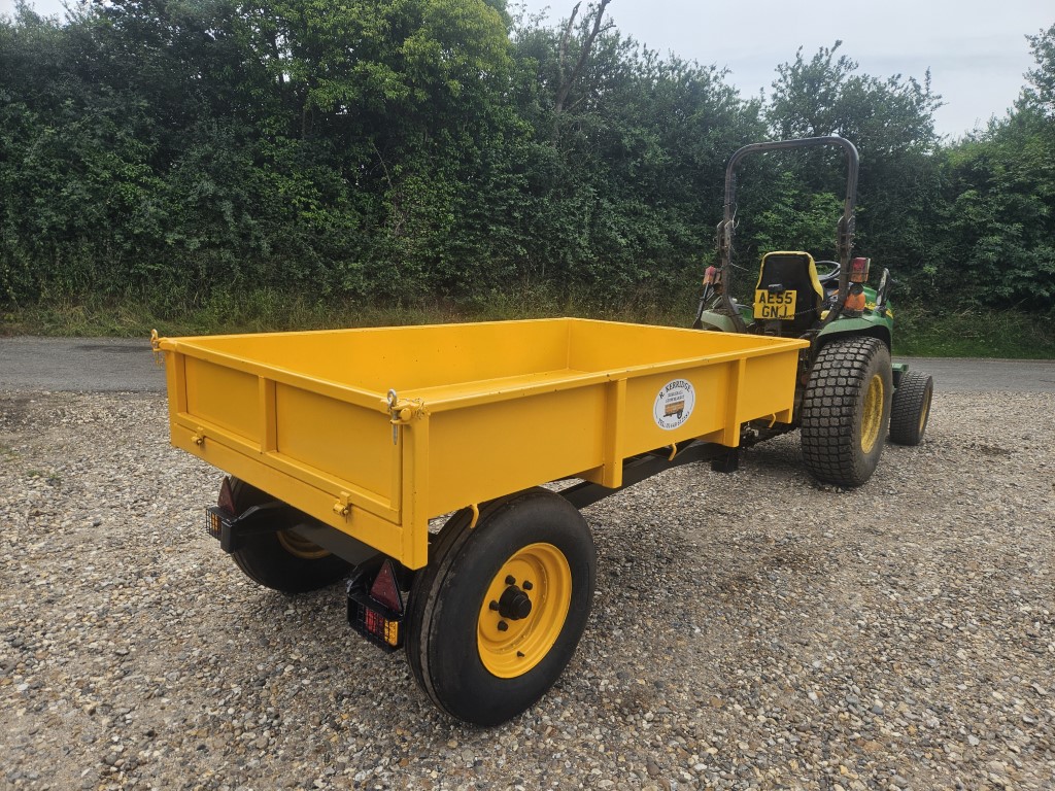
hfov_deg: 73.9
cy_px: 396
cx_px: 528
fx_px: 701
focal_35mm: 23
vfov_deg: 58.9
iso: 25
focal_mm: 5.4
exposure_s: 1/992
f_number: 1.8
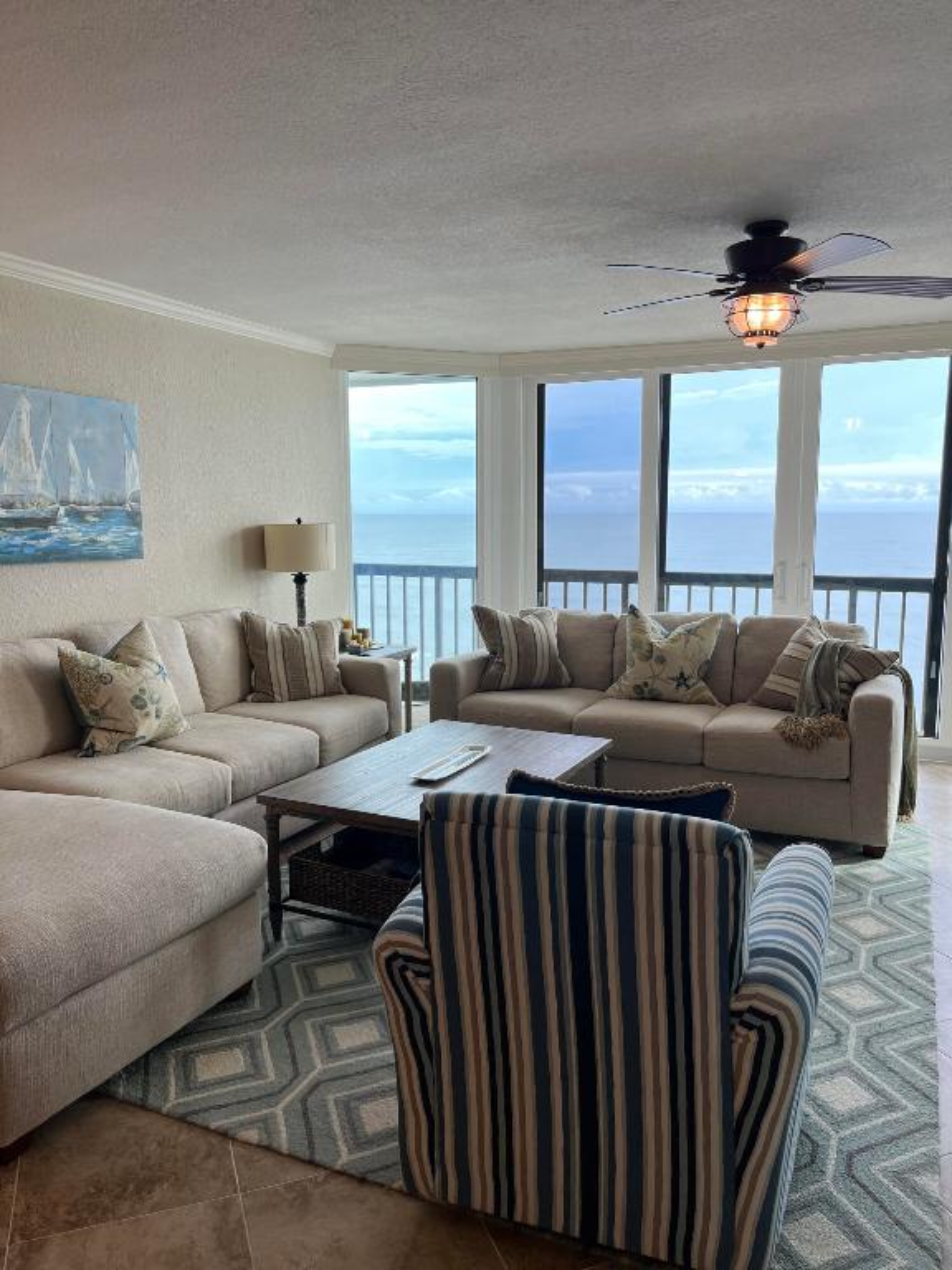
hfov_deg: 53.1
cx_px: 476
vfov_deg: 67.3
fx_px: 953
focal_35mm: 26
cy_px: 635
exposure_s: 1/120
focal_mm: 5.1
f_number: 1.6
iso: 50
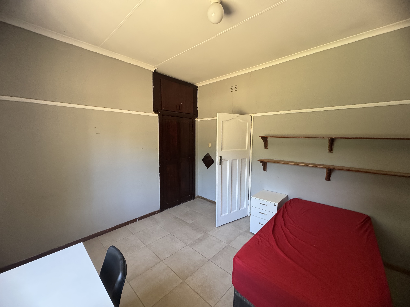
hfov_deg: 102.1
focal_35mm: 14
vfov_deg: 85.7
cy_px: 154
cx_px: 205
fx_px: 166
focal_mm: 2.22
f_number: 2.2
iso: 320
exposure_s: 1/93
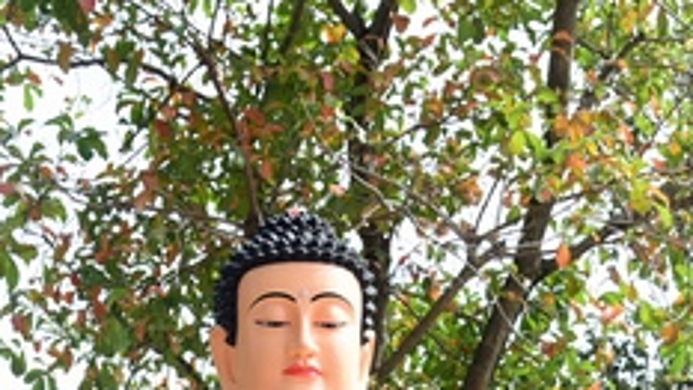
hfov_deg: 18.3
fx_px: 2150
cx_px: 247
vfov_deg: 9.6
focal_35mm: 117
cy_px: 795
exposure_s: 1/320
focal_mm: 40
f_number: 6.3
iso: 200
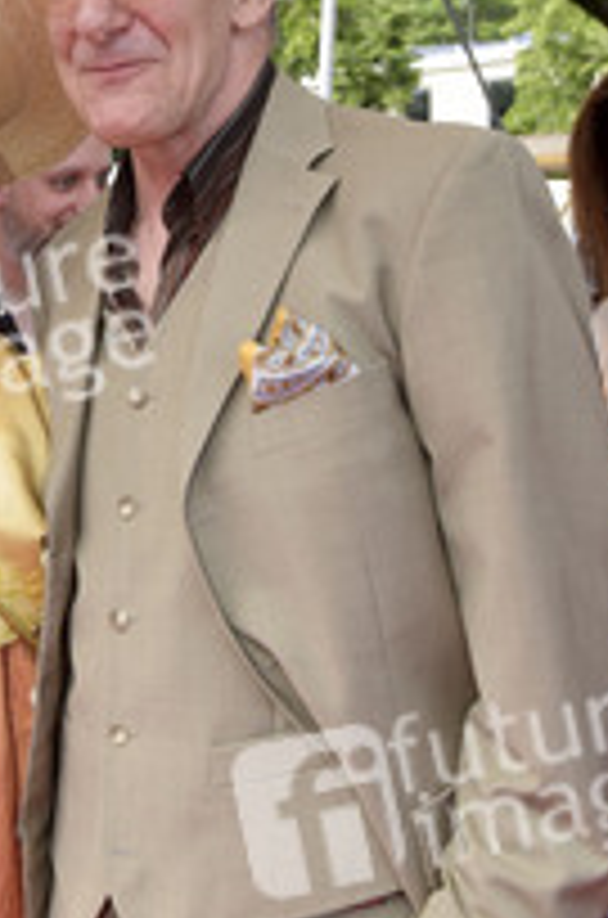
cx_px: 54
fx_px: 1451
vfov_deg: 35.0
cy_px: 567
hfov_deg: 23.0
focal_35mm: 57
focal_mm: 29
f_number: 7.1
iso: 400
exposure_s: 1/200
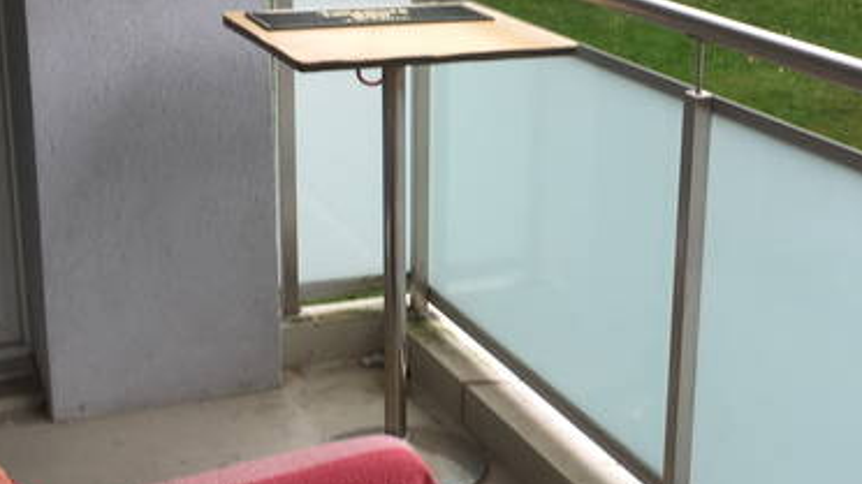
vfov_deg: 18.0
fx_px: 1531
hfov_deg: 31.3
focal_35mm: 67
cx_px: 558
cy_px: 201
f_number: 2.2
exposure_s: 1/50
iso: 32
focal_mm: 4.15
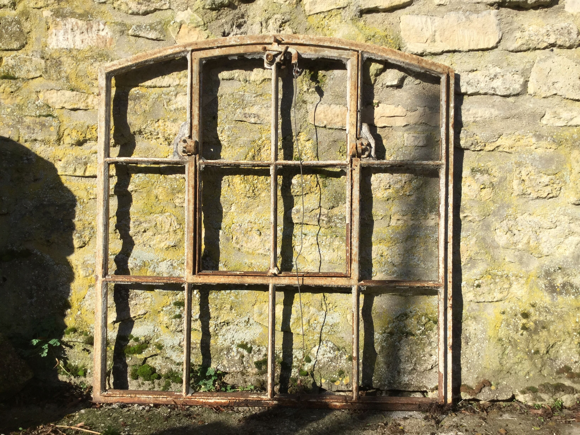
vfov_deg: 45.4
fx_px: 519
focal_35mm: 31
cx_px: 290
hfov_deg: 58.4
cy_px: 218
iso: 25
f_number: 2.4
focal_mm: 3.3
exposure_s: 1/1148
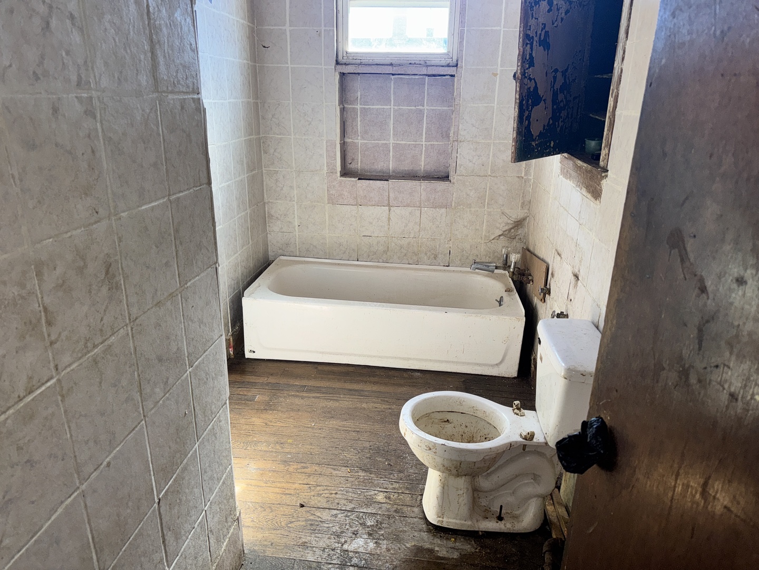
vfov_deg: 56.8
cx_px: 380
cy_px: 285
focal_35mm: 24
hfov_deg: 71.6
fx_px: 526
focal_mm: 6.76
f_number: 1.78
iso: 50
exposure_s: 1/135
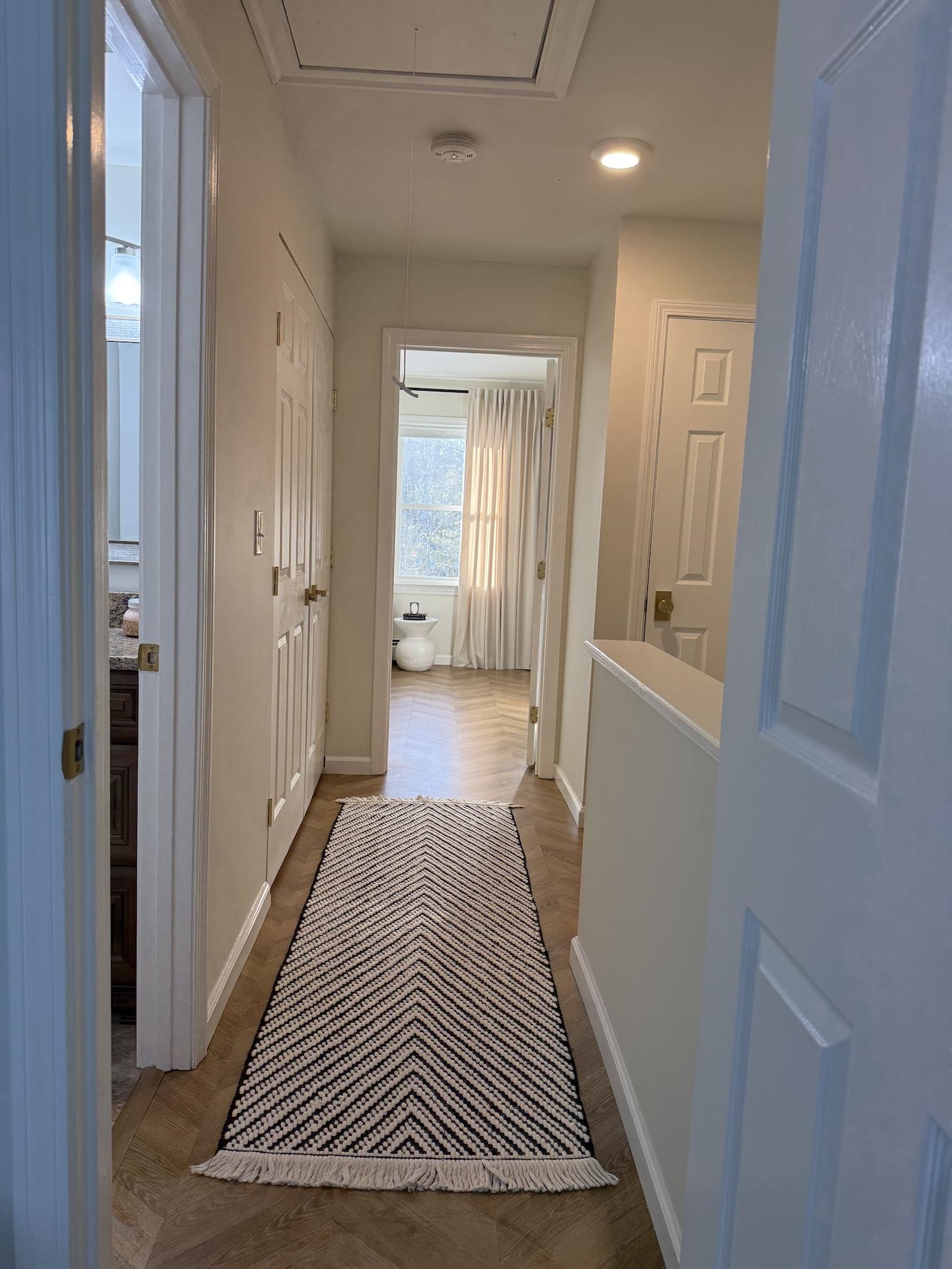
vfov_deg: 71.6
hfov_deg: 56.8
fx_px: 880
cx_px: 476
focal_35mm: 24
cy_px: 634
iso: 125
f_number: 1.78
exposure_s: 1/147
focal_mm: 6.76
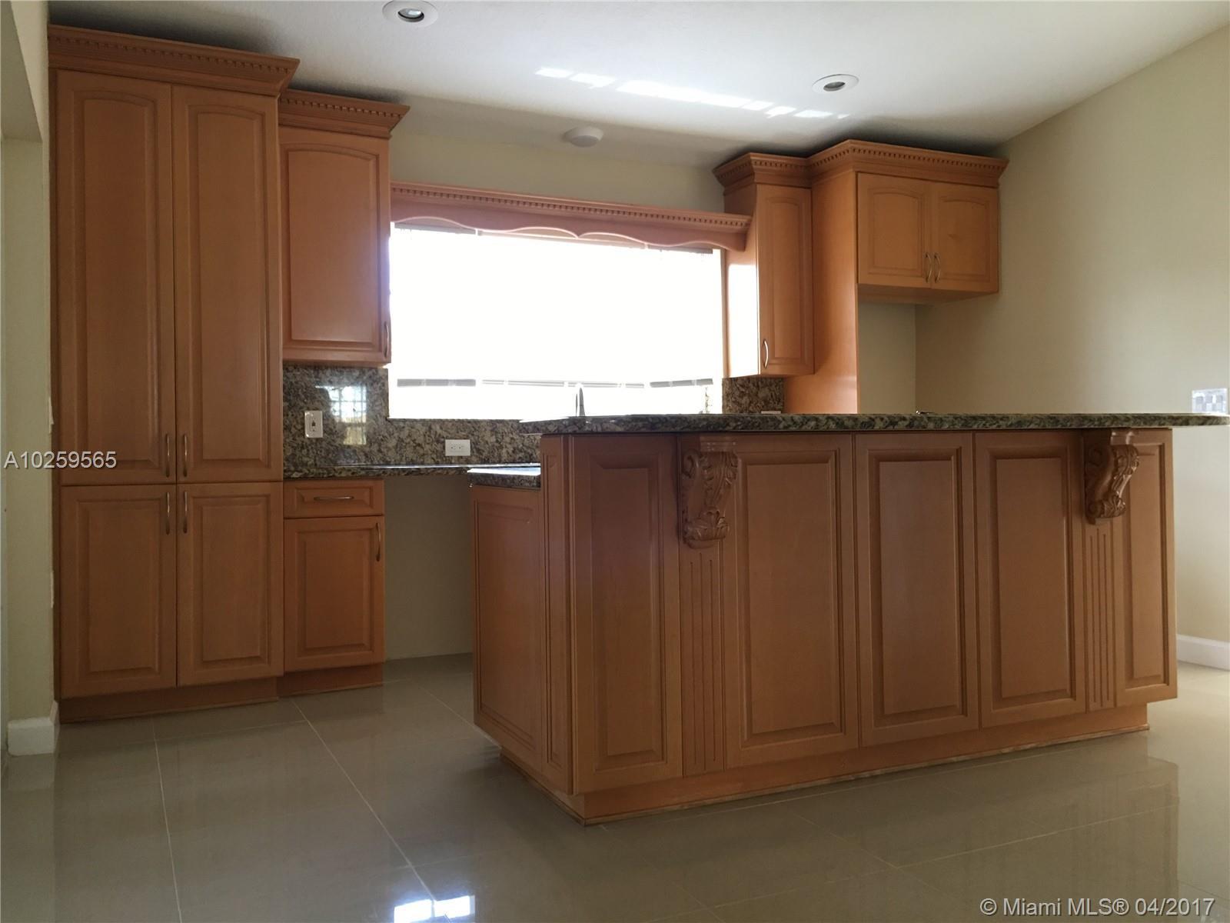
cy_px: 462
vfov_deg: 48.2
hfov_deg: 61.7
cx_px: 615
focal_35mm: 29
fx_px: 1030
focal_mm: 4.15
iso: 64
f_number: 2.2
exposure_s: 1/15
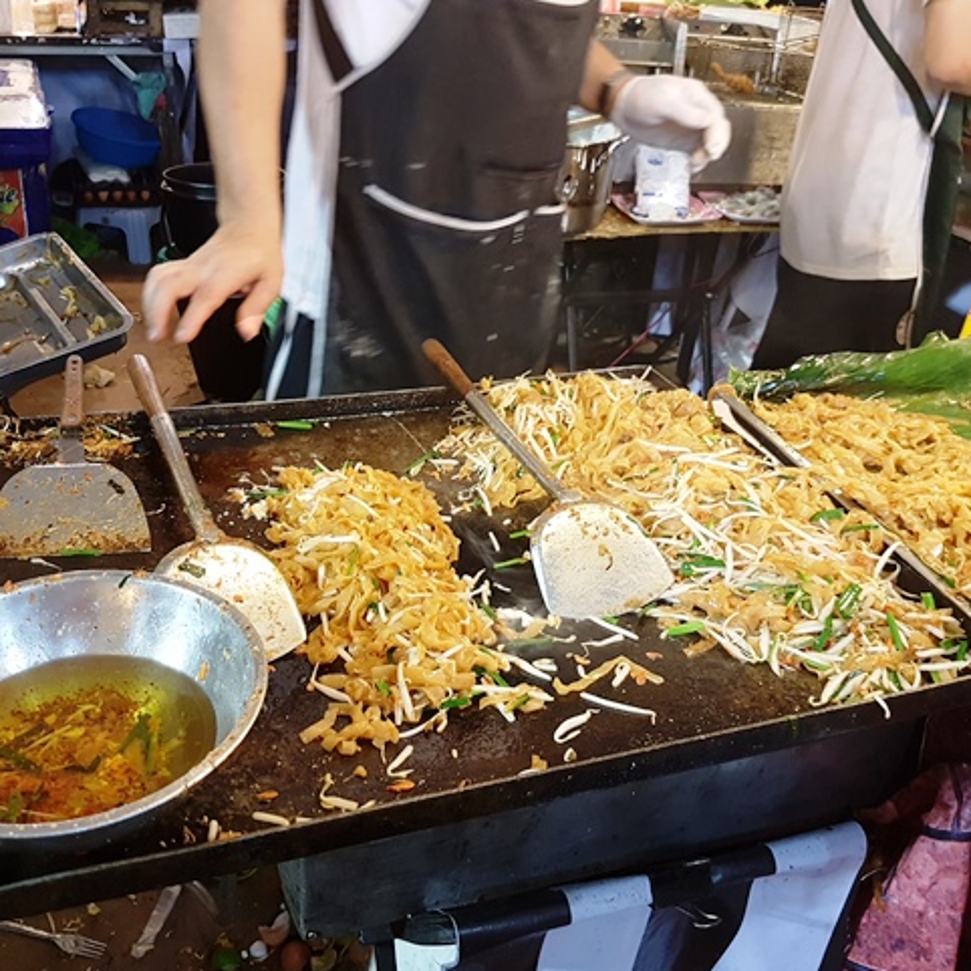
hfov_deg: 52.4
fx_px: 984
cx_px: 429
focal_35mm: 31
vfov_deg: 52.5
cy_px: 486
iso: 200
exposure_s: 1/50
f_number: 1.7
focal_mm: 4.2
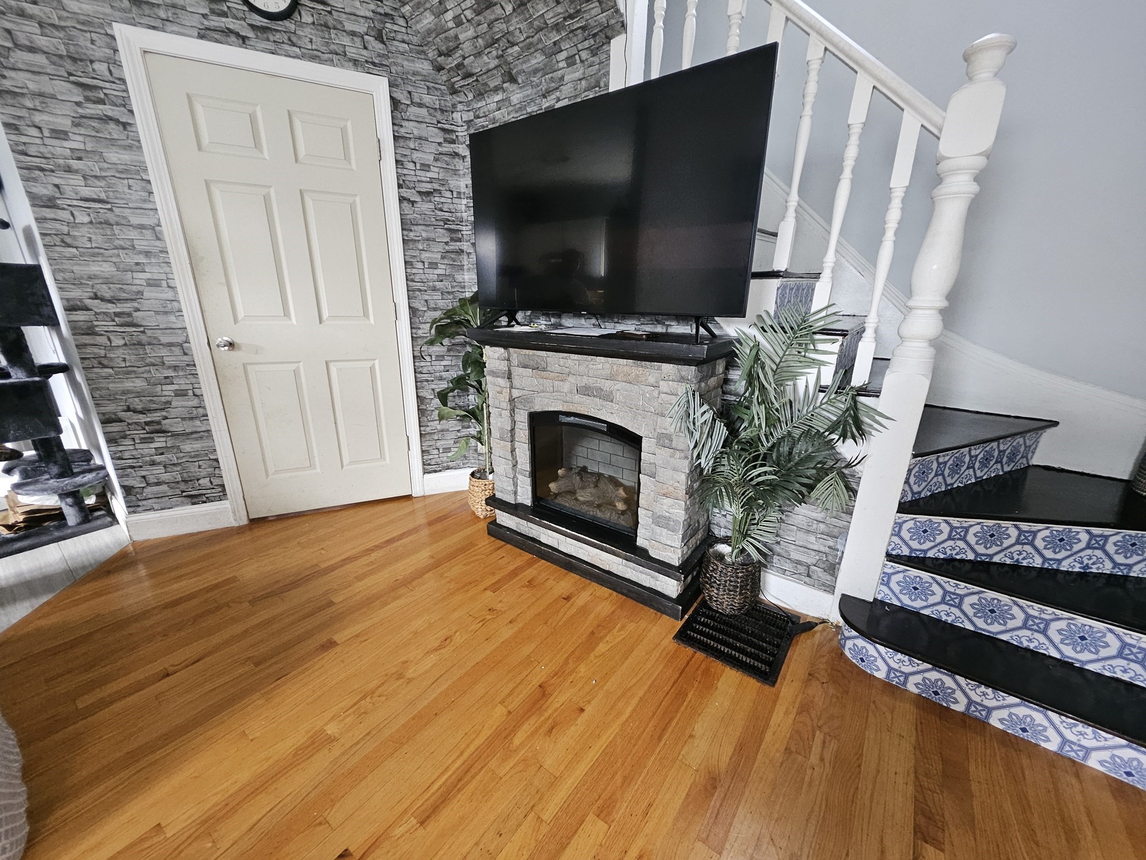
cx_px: 573
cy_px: 430
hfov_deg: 106.2
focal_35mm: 13
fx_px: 430
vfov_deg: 89.9
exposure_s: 1/60
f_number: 2.2
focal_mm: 1.74
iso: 250
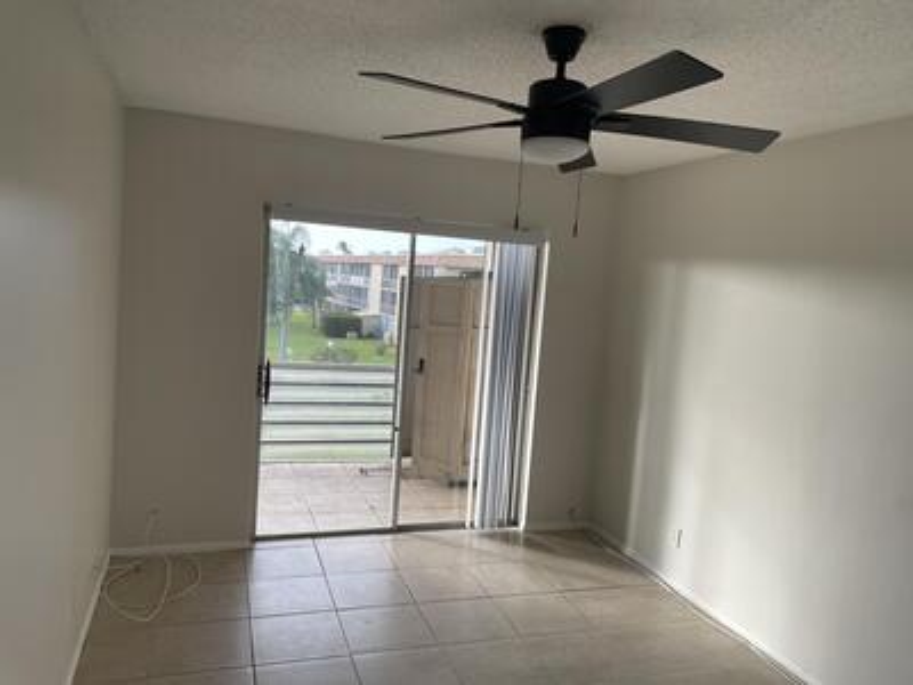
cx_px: 456
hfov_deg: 67.3
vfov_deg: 53.1
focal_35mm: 26
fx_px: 686
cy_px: 342
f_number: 1.6
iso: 32
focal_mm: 4.2
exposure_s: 1/165
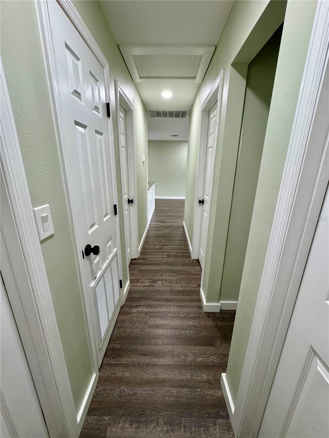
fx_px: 177
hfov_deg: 85.7
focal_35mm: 14
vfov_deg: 102.1
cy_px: 219
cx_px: 164
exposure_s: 1/120
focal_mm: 2.22
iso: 320
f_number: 2.2
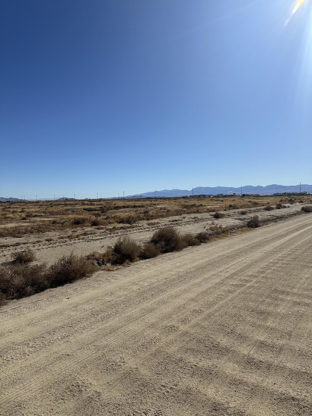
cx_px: 156
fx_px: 288
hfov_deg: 56.8
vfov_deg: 71.6
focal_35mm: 24
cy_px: 208
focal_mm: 6.86
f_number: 1.78
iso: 80
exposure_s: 1/12048
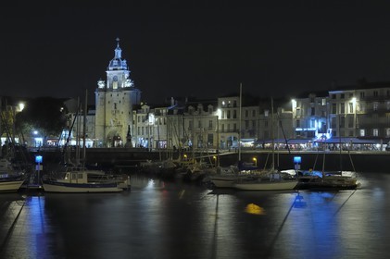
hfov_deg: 37.9
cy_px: 130
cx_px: 195
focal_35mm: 52
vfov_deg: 25.7
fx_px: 568
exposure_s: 2.5
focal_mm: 35
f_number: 5.6
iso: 100
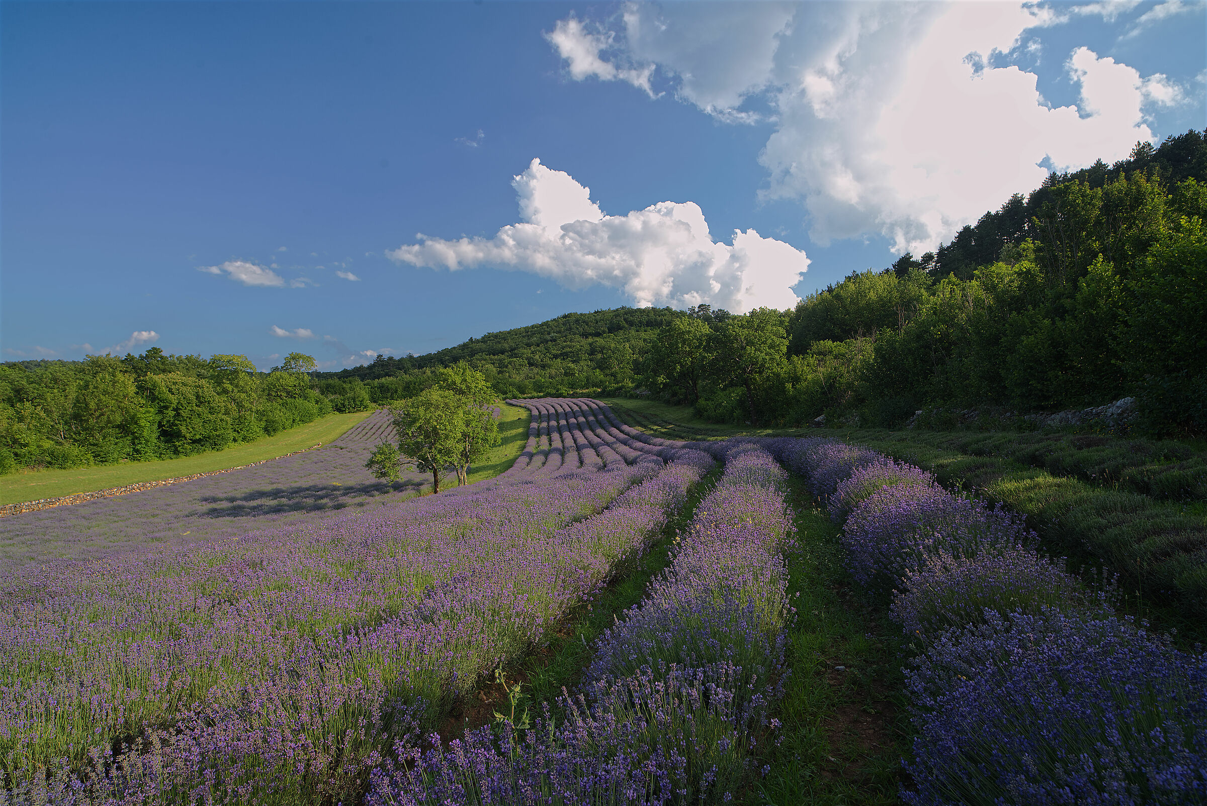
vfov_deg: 59.6
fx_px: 705
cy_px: 403
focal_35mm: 21
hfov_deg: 81.2
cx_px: 604
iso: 100
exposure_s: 1/15
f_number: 13
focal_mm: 21
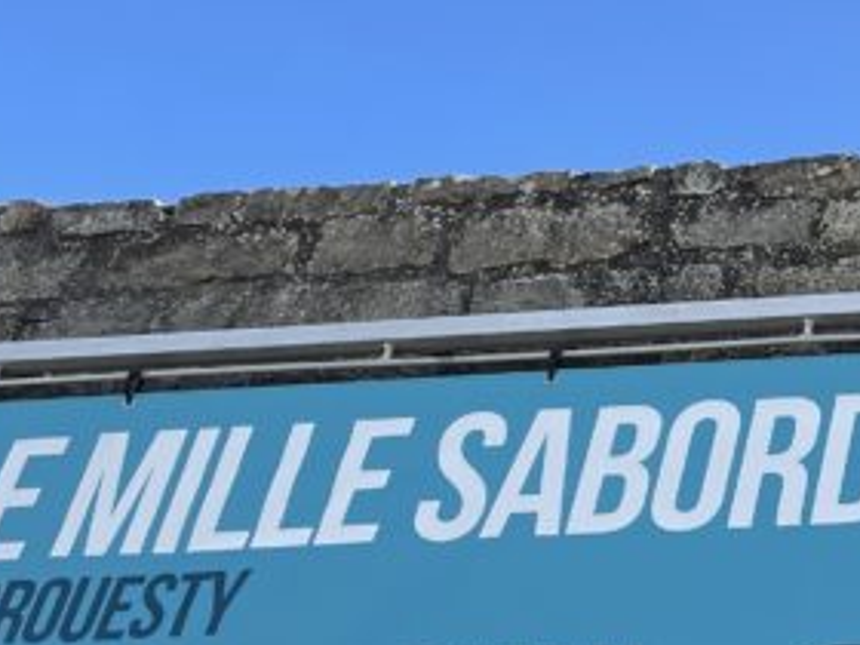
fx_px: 2360
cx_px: 1133
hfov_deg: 19.0
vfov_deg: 15.5
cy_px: 464
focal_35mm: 95
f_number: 1.6
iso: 32
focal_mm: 4.2
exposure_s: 1/1383
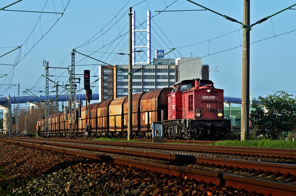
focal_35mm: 225
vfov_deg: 6.1
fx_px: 1848
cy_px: 98
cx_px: 148
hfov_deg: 9.2
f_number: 14
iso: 400
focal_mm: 150
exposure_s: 1/160
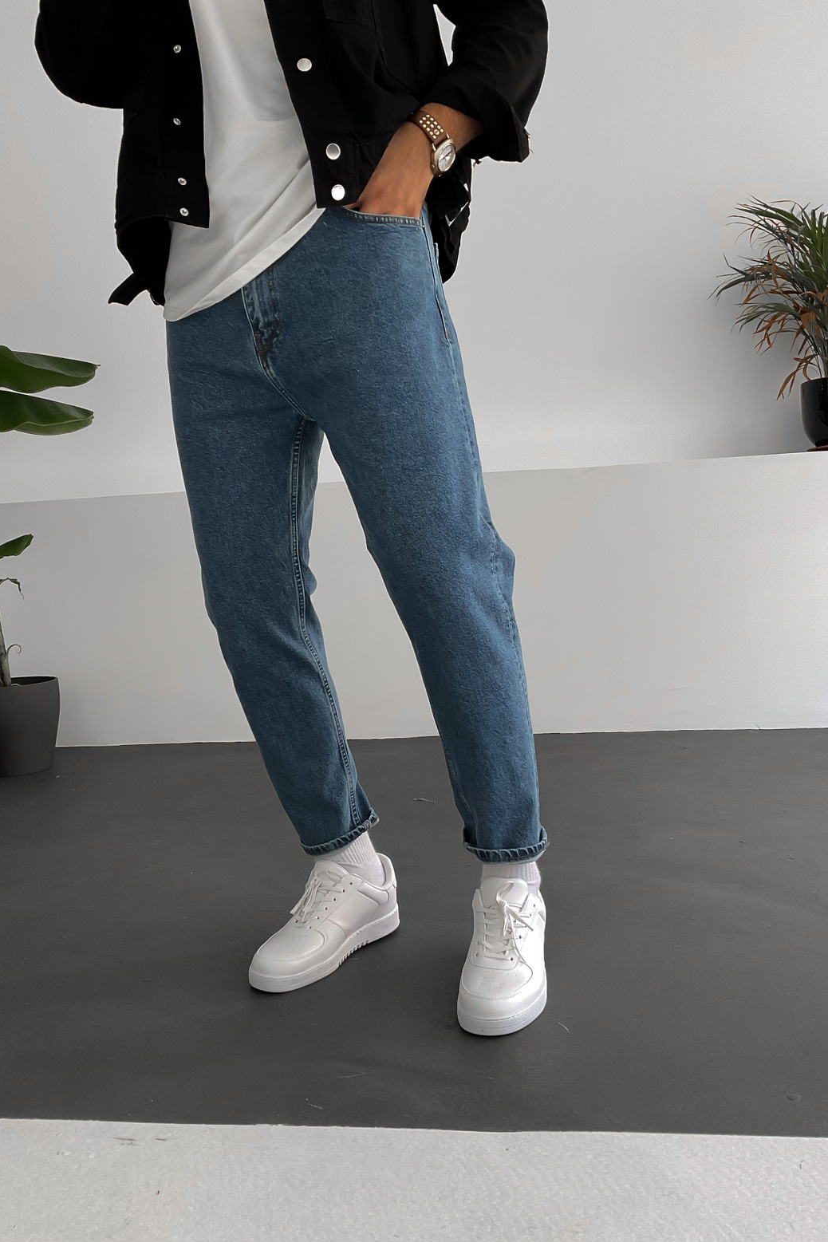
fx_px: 1069
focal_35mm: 31
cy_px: 613
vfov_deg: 60.3
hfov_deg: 42.3
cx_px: 375
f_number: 1.8
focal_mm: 3
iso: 64
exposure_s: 1/120
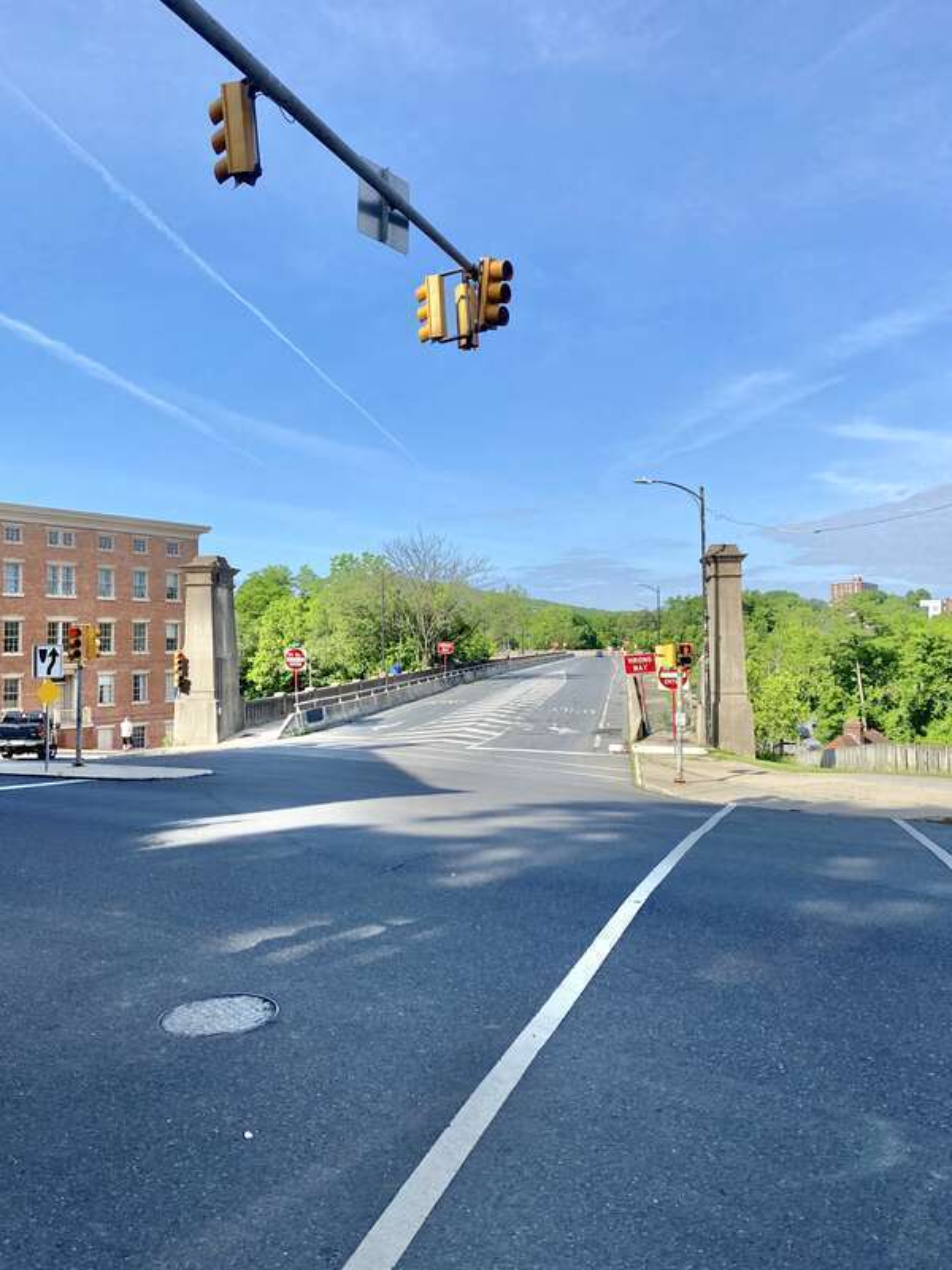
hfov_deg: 53.1
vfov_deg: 67.3
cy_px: 635
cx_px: 476
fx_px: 953
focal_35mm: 26
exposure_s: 1/2463
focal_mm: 4.25
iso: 32
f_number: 1.8
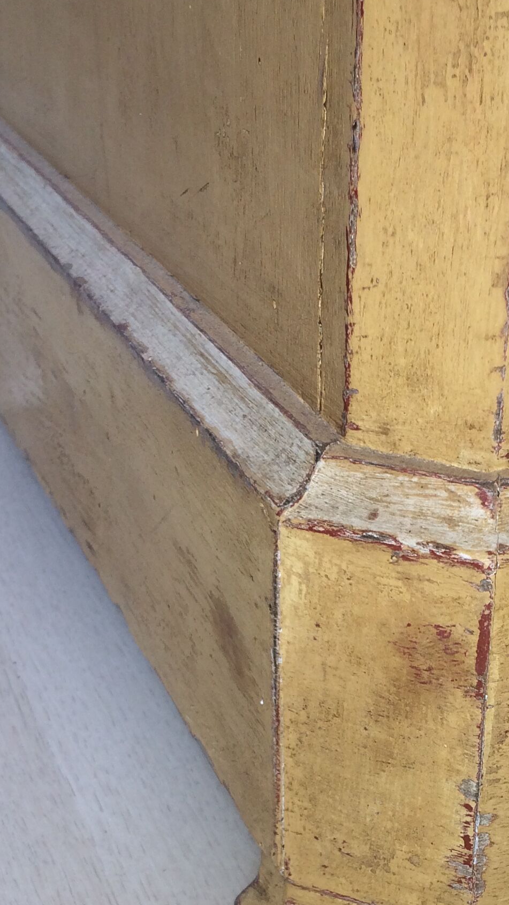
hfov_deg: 19.5
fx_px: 1464
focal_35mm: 61
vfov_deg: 33.0
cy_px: 772
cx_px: 407
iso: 32
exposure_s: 1/77
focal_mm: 4.15
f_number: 2.2
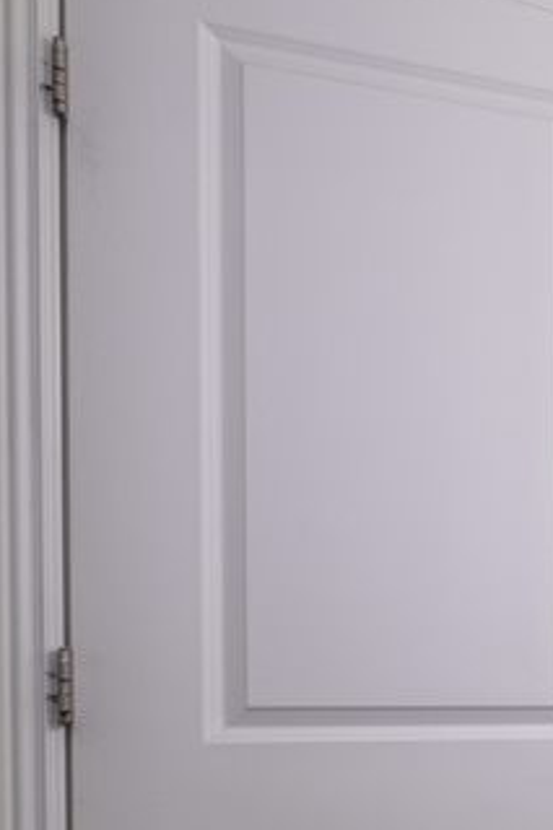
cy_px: 702
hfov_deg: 17.2
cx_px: 1186
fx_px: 1107
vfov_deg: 39.0
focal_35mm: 48
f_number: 6.4
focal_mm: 10
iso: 500
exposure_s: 1/100
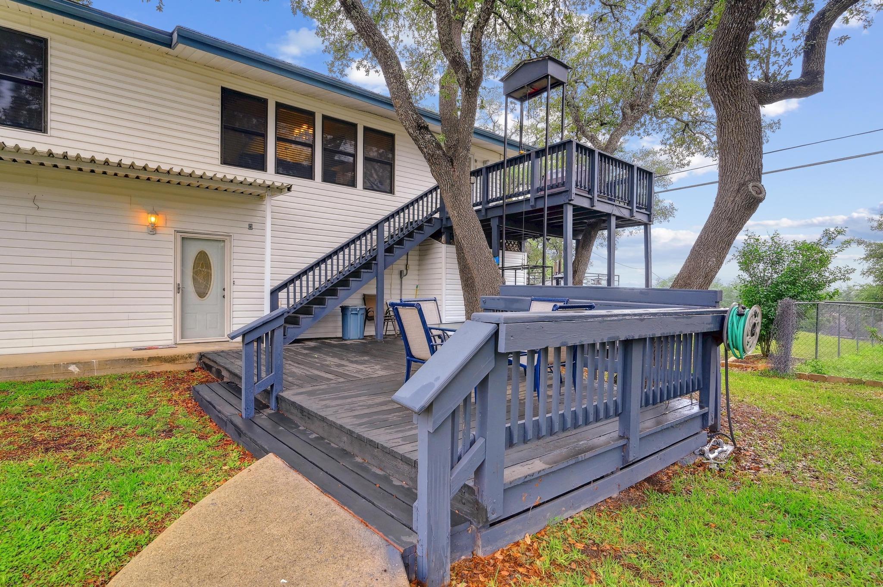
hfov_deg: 91.7
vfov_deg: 68.8
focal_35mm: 18
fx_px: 429
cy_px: 294
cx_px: 442
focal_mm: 17.5
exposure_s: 1/250
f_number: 6.3
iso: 2000
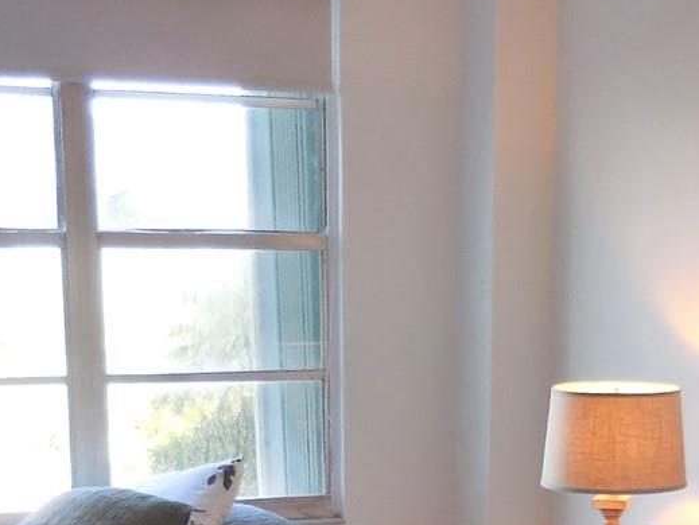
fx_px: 1556
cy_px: 635
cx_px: 470
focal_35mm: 77
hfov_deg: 25.2
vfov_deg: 18.2
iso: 125
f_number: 3.3
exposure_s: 1/40
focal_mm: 4.5
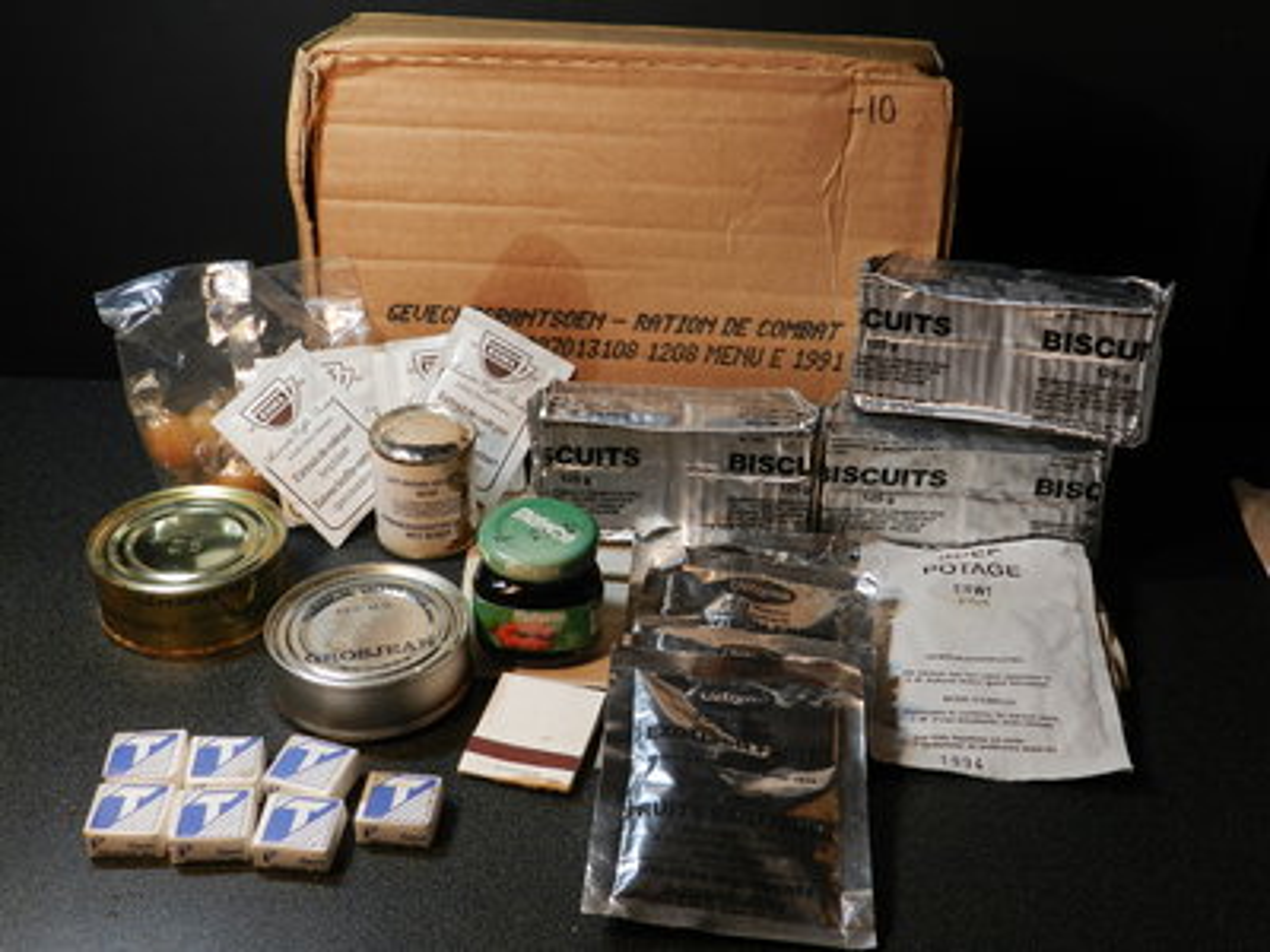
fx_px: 1394
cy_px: 476
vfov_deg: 37.7
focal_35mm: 38
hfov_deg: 49.0
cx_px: 635
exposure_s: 1/30
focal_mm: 6.7
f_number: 4
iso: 180
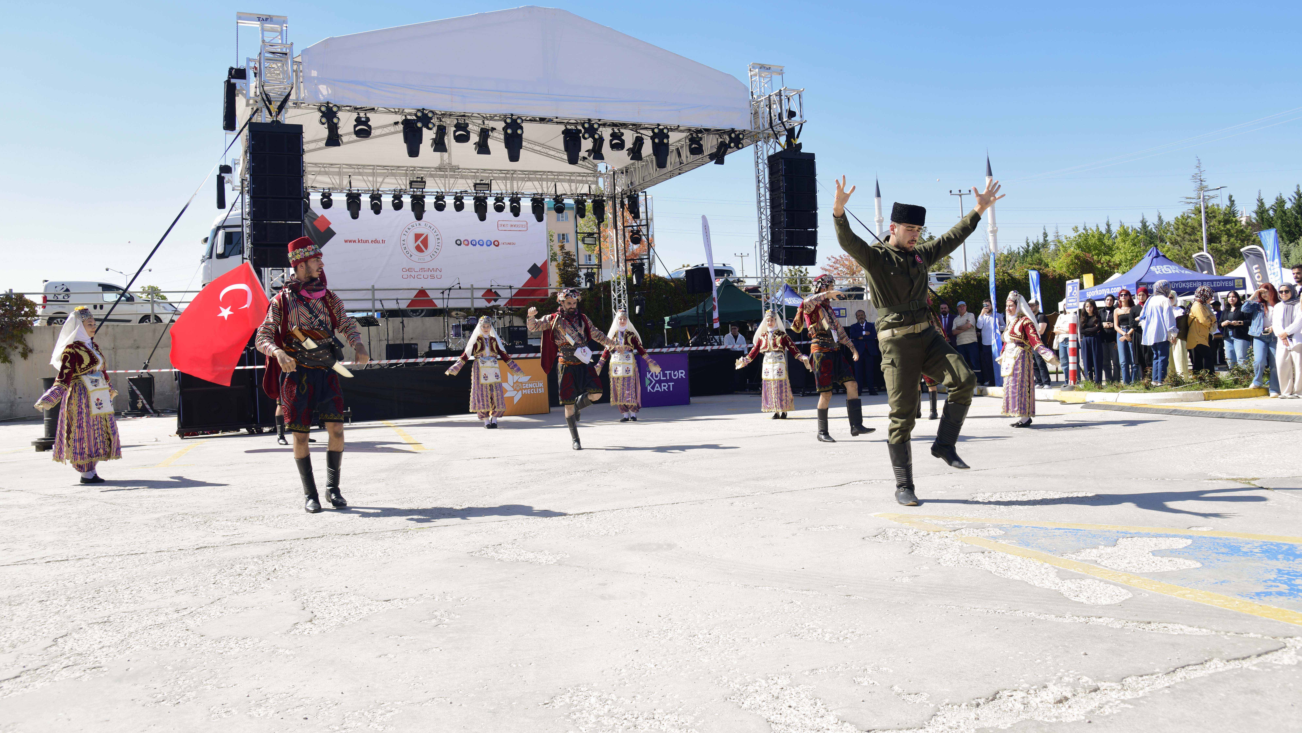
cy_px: 324
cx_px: 648
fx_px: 898
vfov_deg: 44.3
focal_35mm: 26
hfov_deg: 71.9
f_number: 8
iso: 200
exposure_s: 1/250
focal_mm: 24
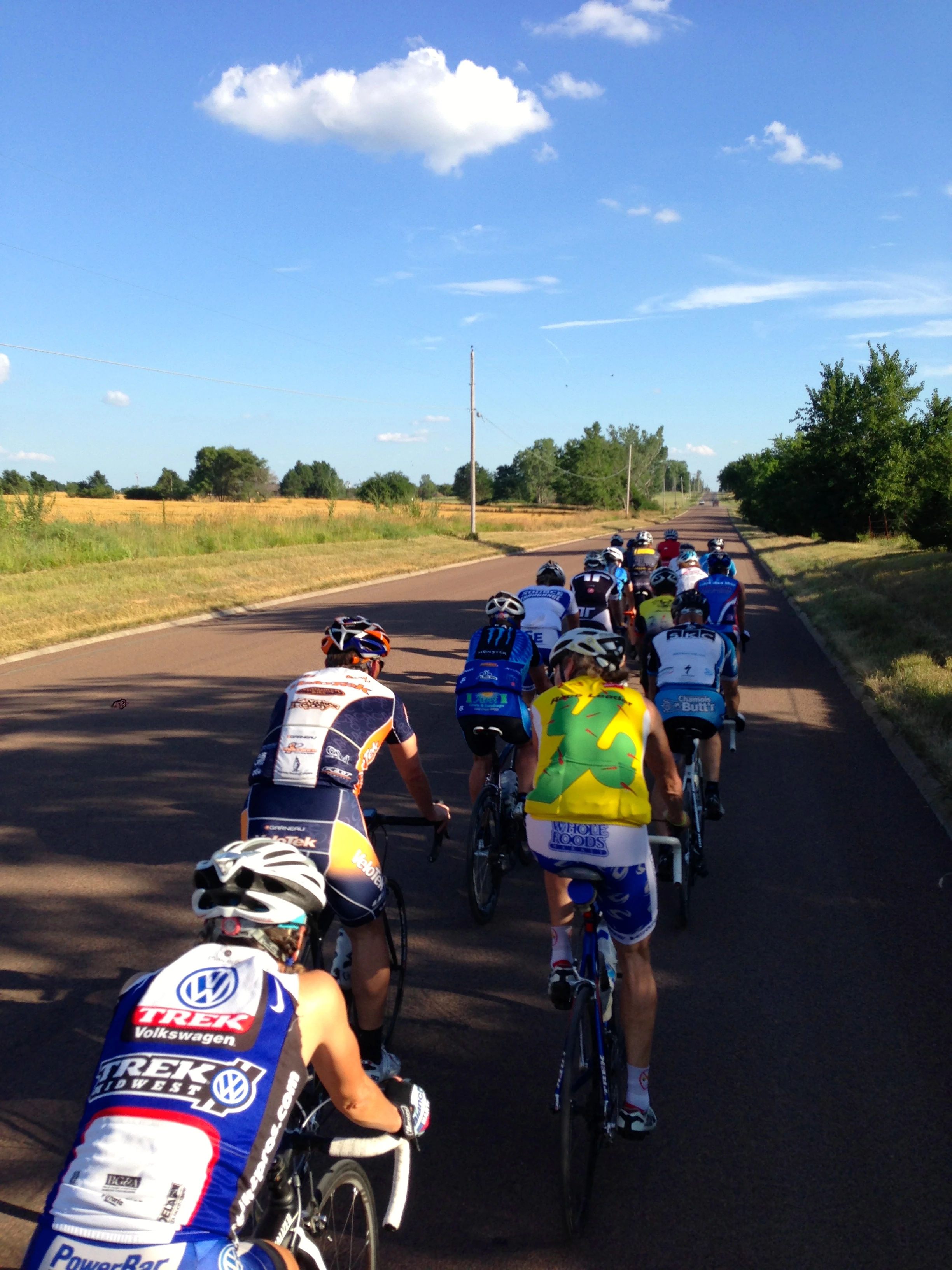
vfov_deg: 55.4
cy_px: 635
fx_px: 1210
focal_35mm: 33
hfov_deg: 42.9
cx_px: 476
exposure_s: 1/889
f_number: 2.4
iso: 50
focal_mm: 4.13
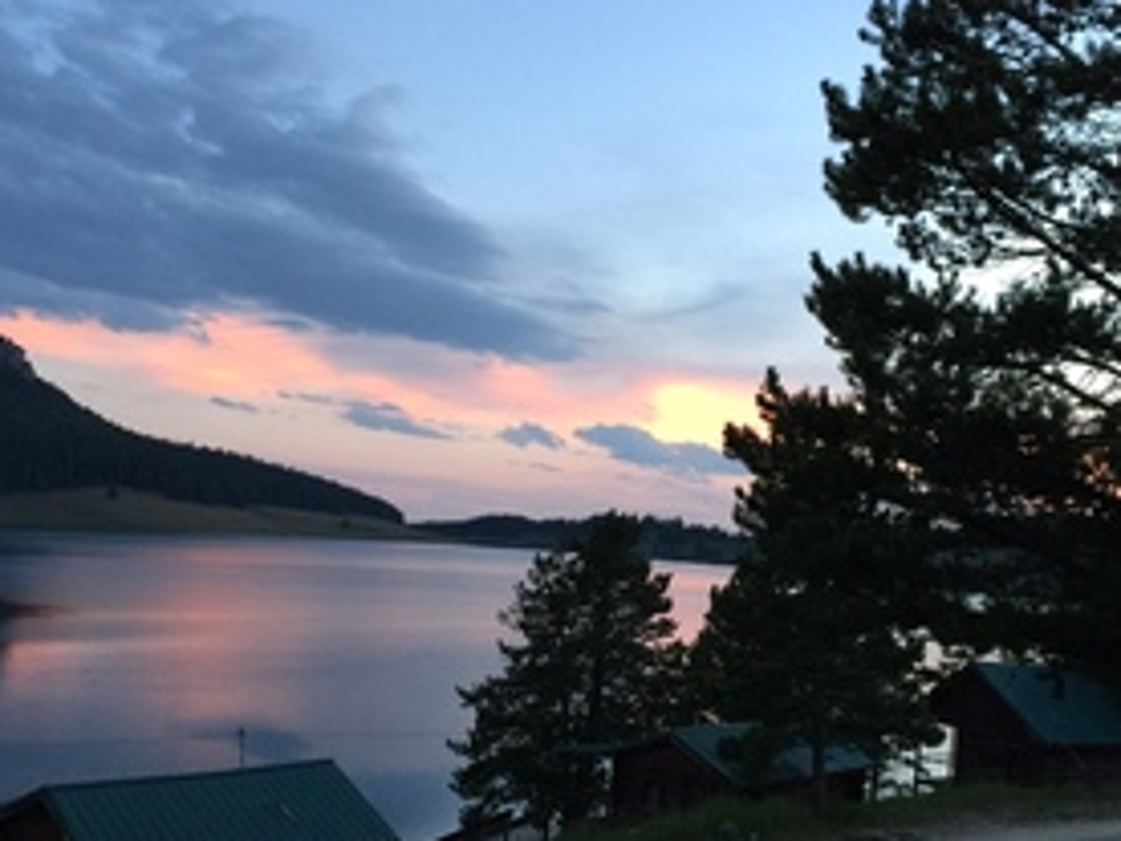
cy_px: 524
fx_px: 1360
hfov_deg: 44.6
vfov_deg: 34.2
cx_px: 662
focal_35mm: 42
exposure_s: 1/30
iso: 50
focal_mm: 4.15
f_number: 2.2
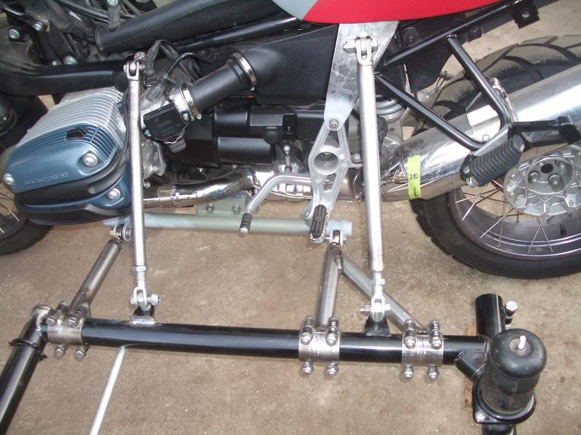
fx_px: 587
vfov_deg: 40.7
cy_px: 218
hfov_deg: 52.6
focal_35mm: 35
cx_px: 290
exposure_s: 1/60
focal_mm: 5.8
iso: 200
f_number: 2.6
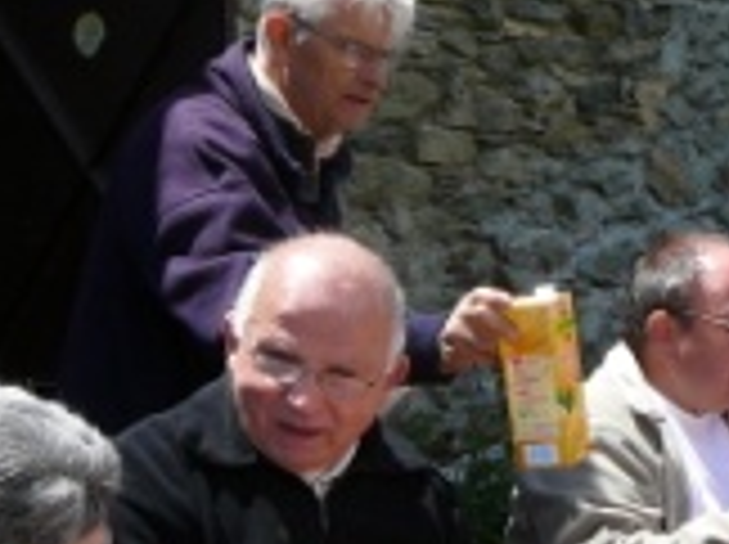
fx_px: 2040
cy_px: 508
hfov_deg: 19.3
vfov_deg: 15.0
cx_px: 824
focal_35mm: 97
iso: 80
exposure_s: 1/640
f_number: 2.8
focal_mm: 5.2
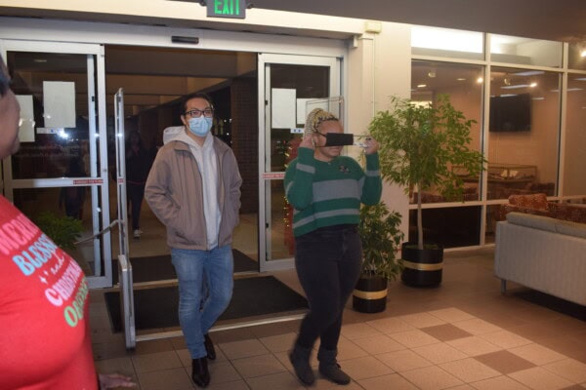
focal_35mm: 33
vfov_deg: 40.0
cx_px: 293
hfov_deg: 57.2
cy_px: 195
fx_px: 537
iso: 800
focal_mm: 22
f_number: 4
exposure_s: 1/60
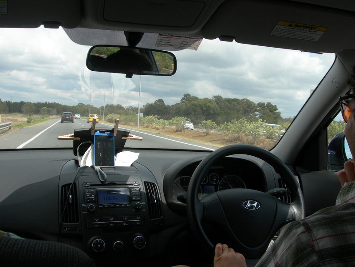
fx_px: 390
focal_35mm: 38
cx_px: 178
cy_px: 134
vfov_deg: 37.7
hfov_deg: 49.0
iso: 50
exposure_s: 1/430
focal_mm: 7.8
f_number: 4.8
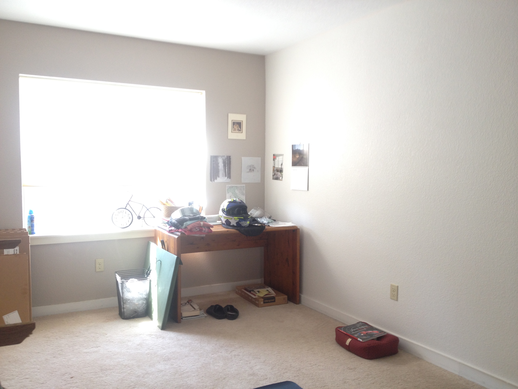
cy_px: 194
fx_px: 524
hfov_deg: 52.6
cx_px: 259
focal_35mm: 35
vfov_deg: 40.7
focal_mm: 4.28
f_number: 2.4
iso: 64
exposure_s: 1/20
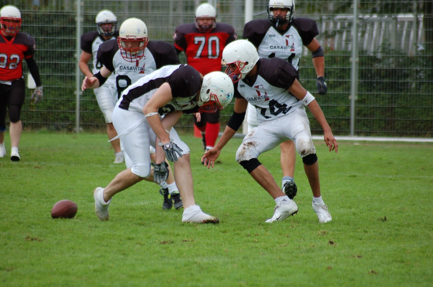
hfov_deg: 6.3
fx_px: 3962
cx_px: 216
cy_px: 144
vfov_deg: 4.1
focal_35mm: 330
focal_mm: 220
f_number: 5.3
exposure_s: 1/500
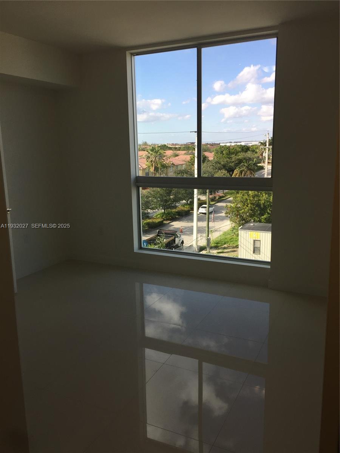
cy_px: 226
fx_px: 380
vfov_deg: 61.7
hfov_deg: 48.2
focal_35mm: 29
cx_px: 170
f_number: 2.2
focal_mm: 4.15
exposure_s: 1/682
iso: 32
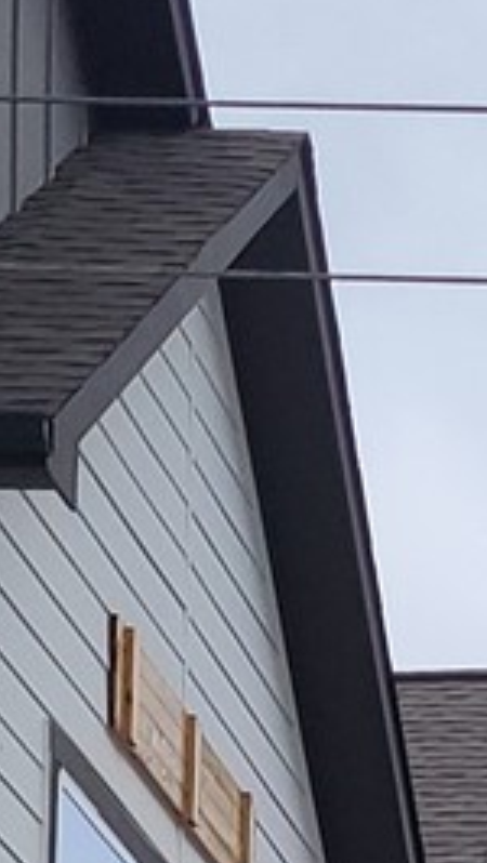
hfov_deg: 5.3
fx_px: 4995
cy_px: 1638
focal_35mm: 218
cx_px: 1344
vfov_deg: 9.3
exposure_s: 1/1659
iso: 40
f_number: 1.8
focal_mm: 5.4
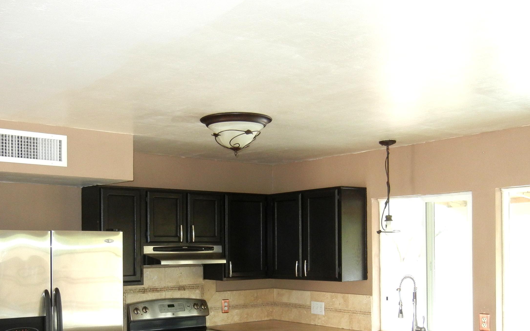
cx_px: 230
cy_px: 254
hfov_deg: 45.2
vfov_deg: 28.7
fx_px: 636
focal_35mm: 44
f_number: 3.5
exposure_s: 1/30
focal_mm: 5.4
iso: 200
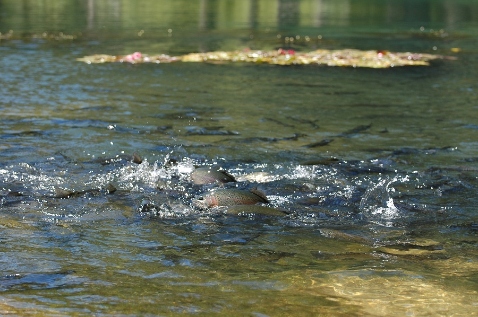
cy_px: 158
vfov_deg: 13.0
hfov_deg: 19.5
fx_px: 1393
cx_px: 239
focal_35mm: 105
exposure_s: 1/500
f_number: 4.5
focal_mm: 70
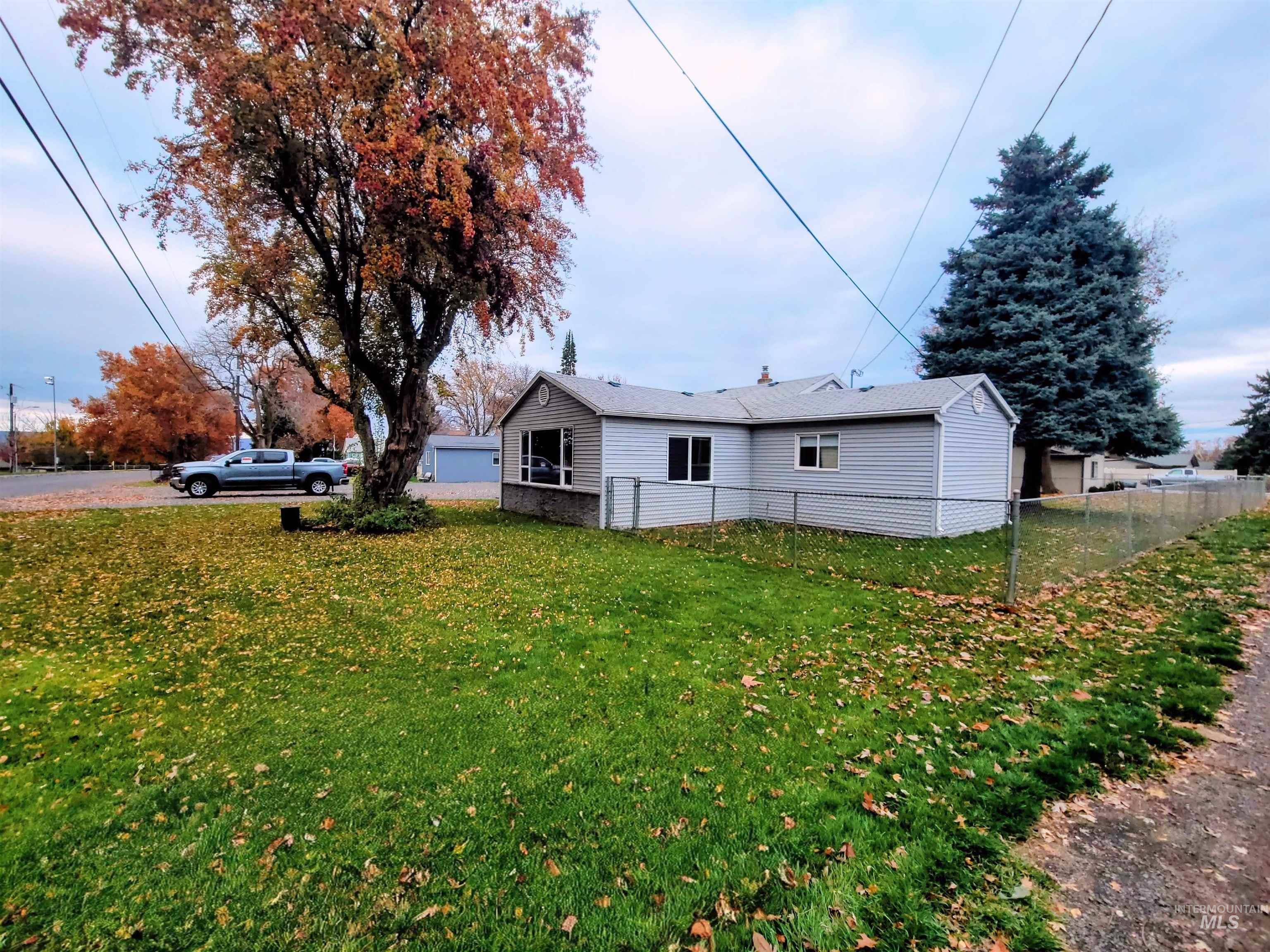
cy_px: 476
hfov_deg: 106.2
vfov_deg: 89.9
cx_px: 635
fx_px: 477
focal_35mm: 13
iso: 64
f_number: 2.2
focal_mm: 2.2
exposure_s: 1/750
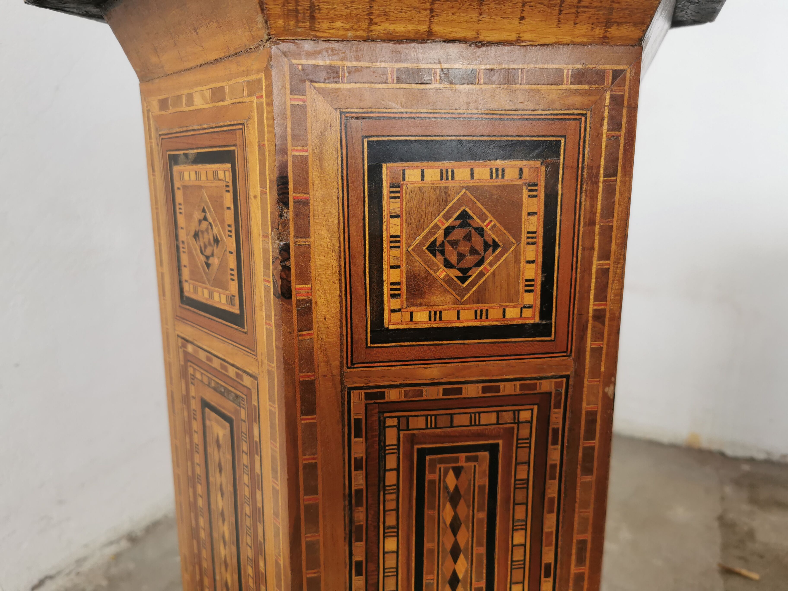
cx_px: 394
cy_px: 296
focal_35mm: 27
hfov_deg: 65.3
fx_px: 615
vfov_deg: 51.4
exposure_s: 1/100
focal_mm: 5.56
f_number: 1.6
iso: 80
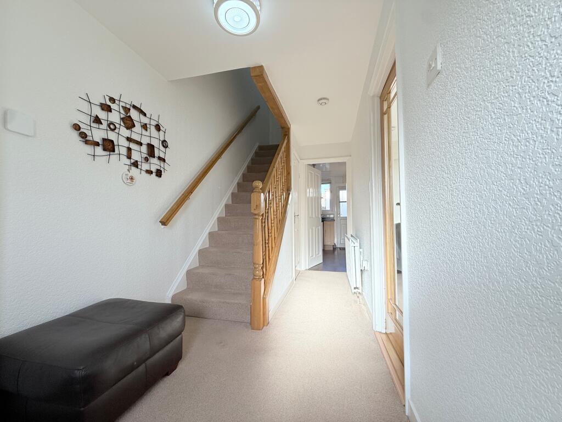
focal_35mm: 14
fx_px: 227
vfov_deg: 85.7
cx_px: 281
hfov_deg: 102.1
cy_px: 211
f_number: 2.2
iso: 50
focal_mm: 2.22
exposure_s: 1/141
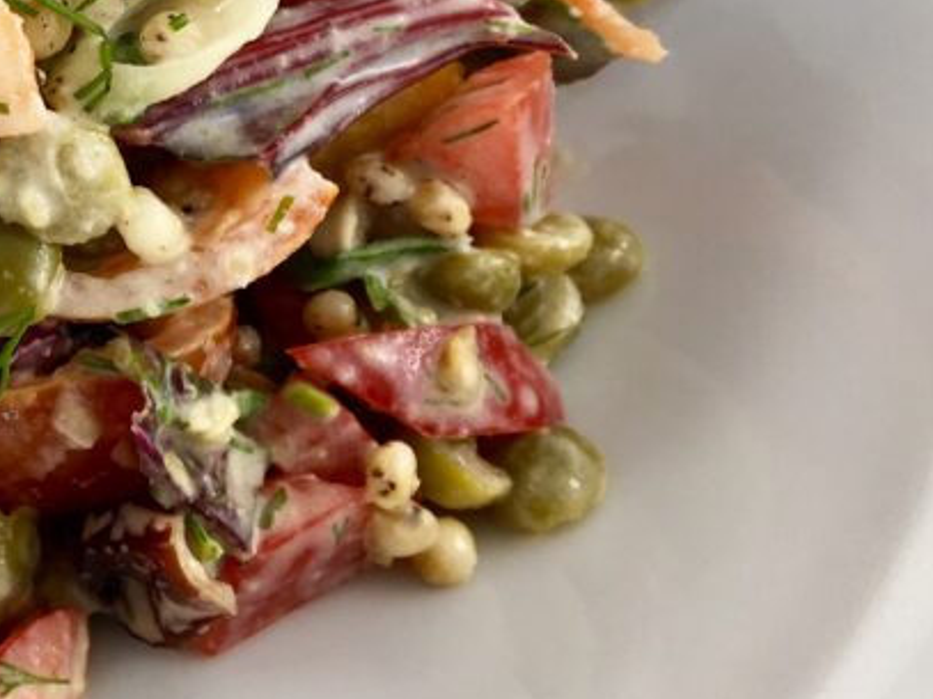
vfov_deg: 19.8
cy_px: 87
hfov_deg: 25.1
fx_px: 1967
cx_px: -55
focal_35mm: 73
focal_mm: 4.15
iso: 32
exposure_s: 1/60
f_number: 2.2
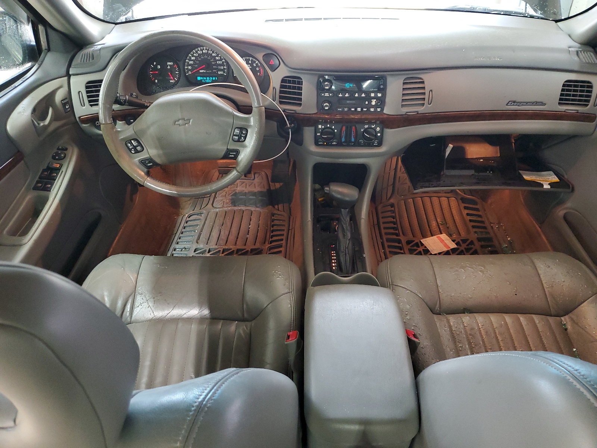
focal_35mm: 26
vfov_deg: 53.1
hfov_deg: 67.3
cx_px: 298
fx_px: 448
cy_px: 224
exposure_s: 1/24
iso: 294
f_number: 1.5
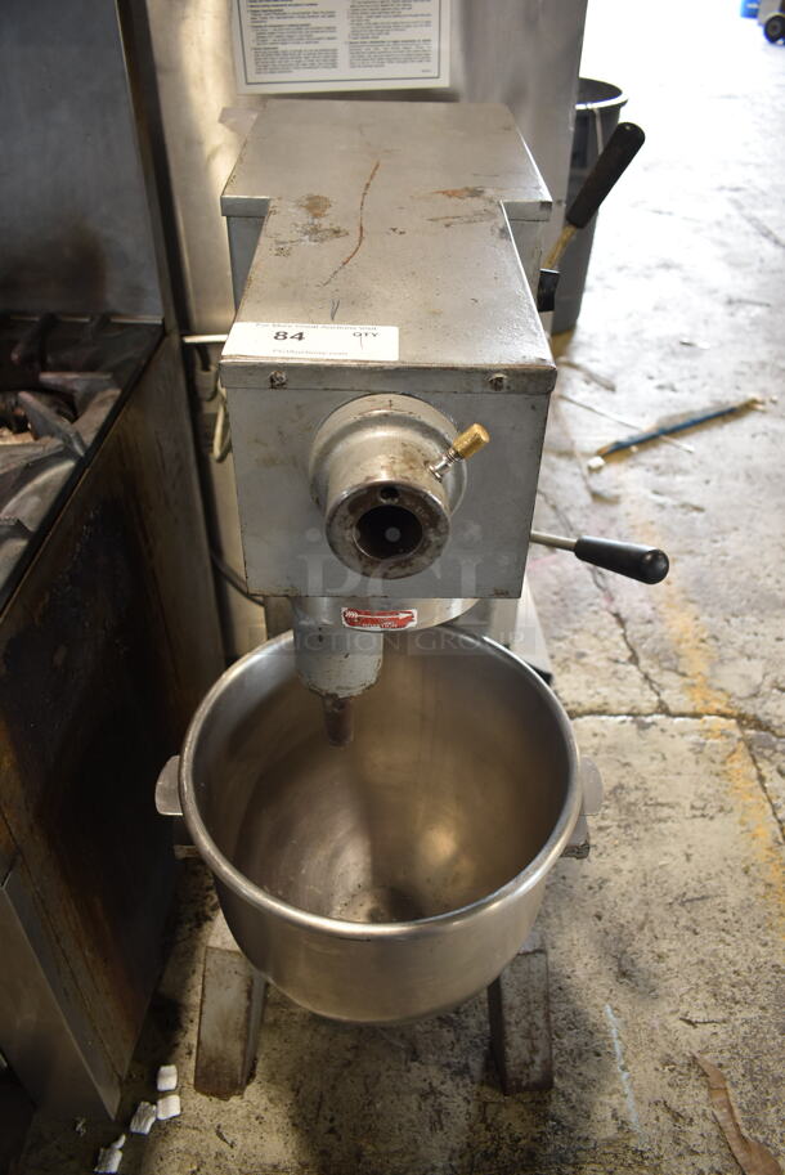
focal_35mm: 27
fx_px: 882
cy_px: 588
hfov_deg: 48.0
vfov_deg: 67.3
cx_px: 392
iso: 320
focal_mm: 18
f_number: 3.5
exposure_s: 1/30
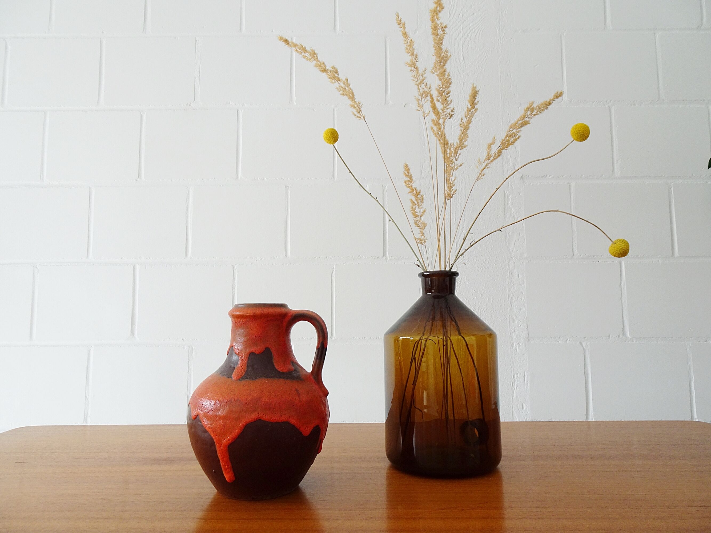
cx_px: 356
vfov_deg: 56.8
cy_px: 266
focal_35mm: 24
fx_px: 493
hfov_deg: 71.6
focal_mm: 4.1
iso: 80
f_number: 3.5
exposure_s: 1/80
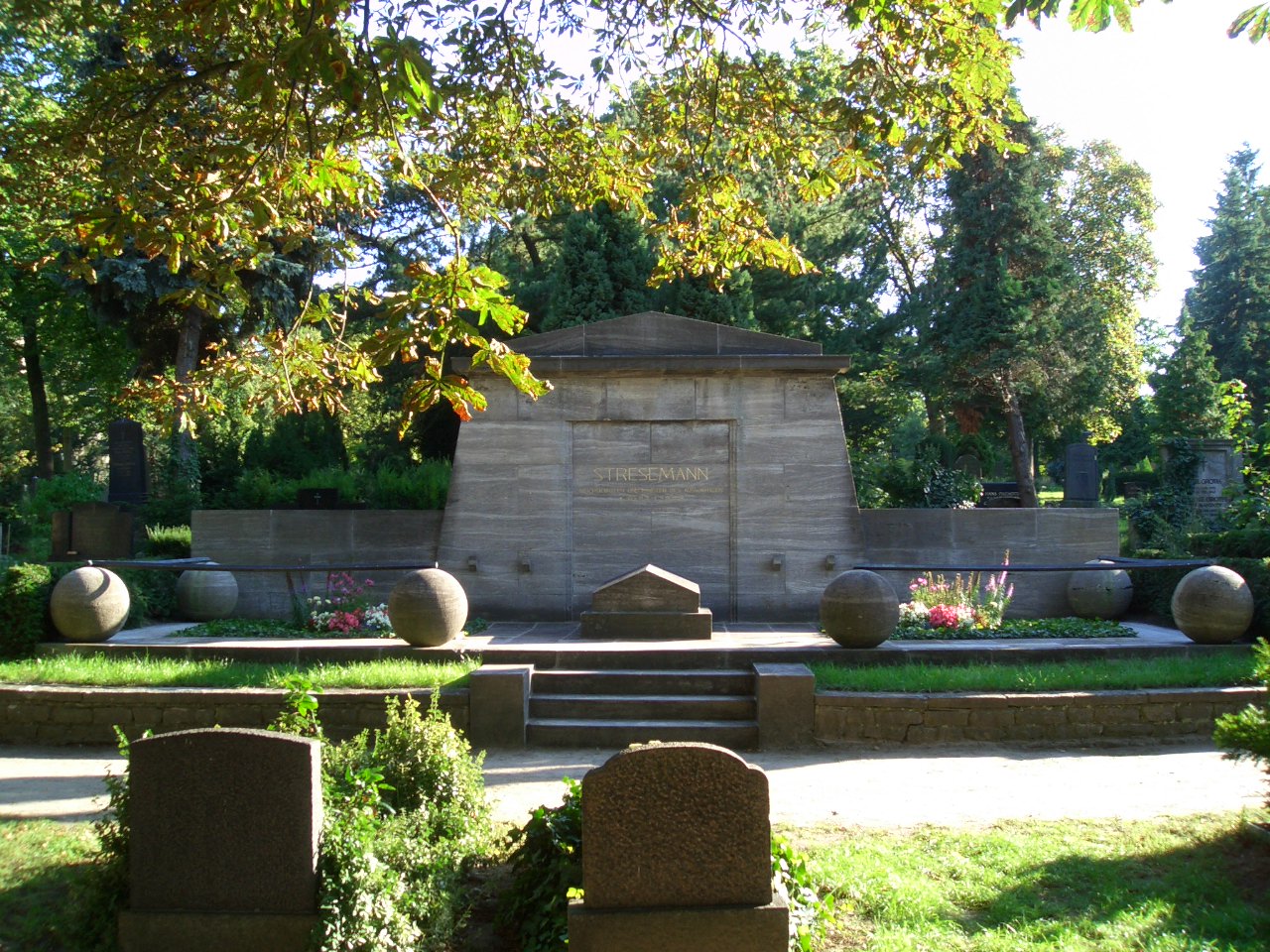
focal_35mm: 36
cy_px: 476
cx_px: 635
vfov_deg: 39.7
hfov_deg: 51.4
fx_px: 1321
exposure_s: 1/60
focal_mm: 4.8
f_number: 4
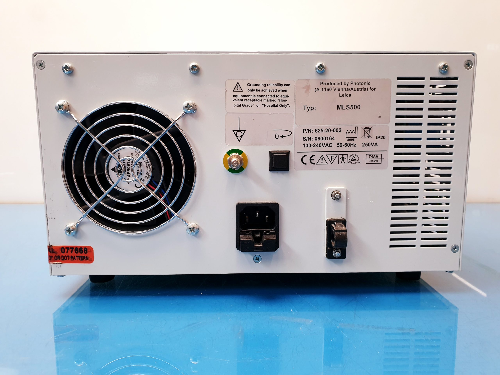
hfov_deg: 67.3
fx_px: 376
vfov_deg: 53.1
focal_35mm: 26
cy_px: 188
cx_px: 250
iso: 160
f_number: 2.4
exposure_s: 1/50
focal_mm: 4.3
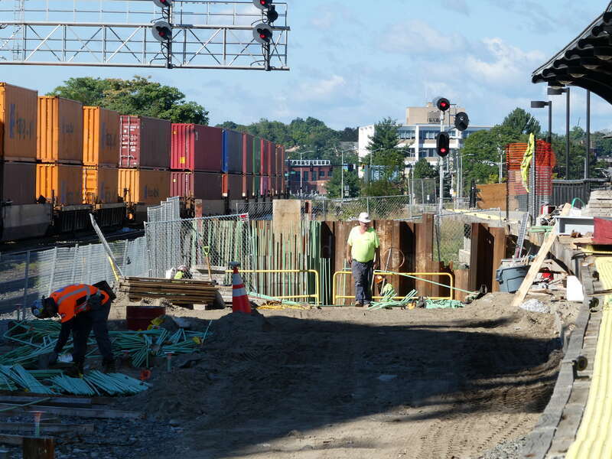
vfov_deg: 7.4
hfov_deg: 9.9
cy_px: 230
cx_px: 306
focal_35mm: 200
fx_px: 3536
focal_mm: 35.8
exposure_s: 1/250
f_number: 5.6
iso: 80
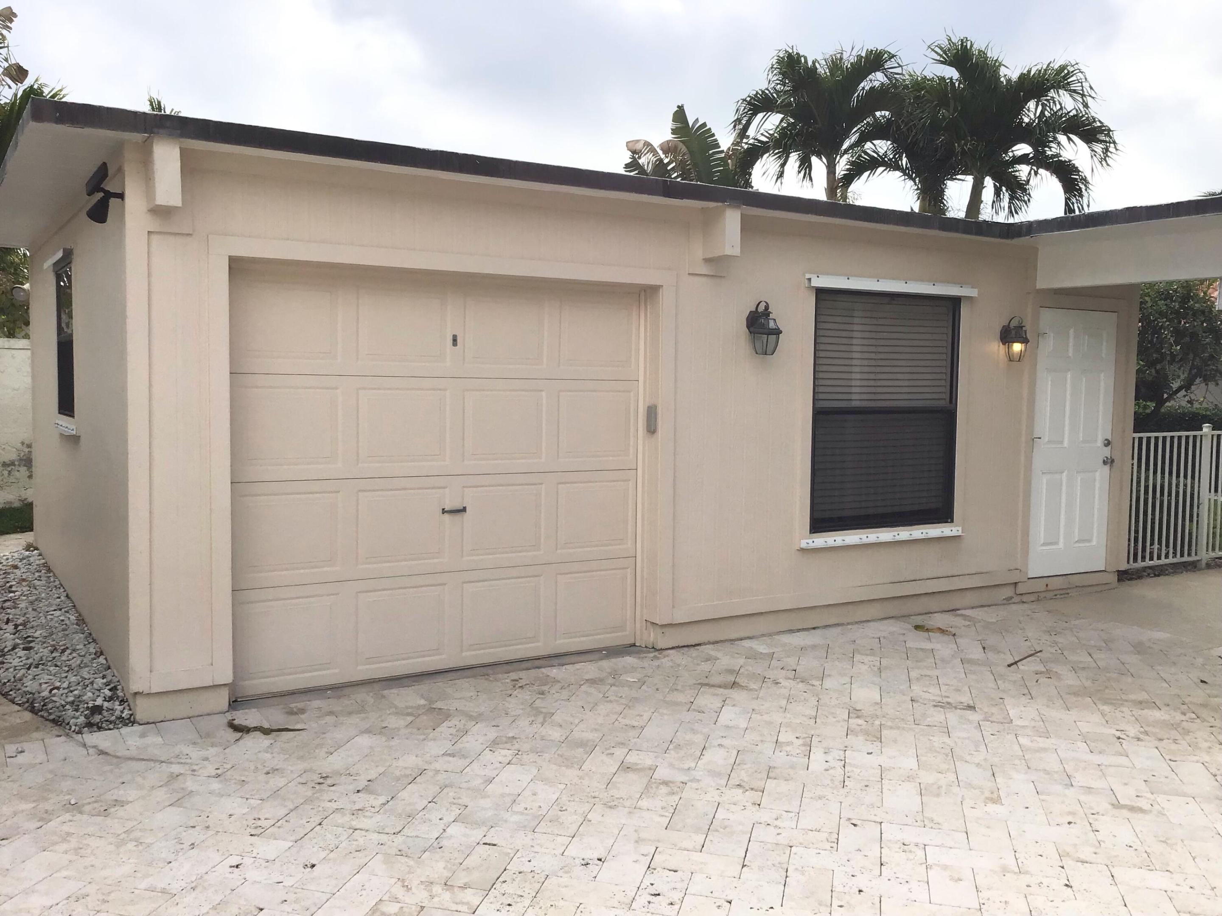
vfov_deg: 45.4
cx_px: 611
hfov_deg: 58.4
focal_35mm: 31
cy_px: 458
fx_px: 1094
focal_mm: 3.3
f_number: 2.4
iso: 25
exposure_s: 1/1131
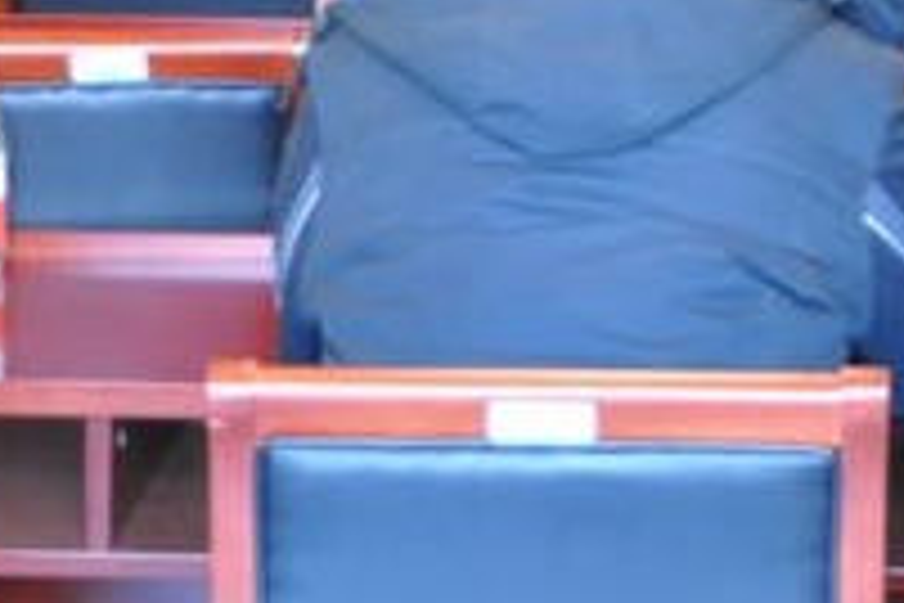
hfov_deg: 10.9
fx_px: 4746
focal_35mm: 189
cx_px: 634
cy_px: -434
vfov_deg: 7.1
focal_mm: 34
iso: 1250
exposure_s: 1/13
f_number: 4.2
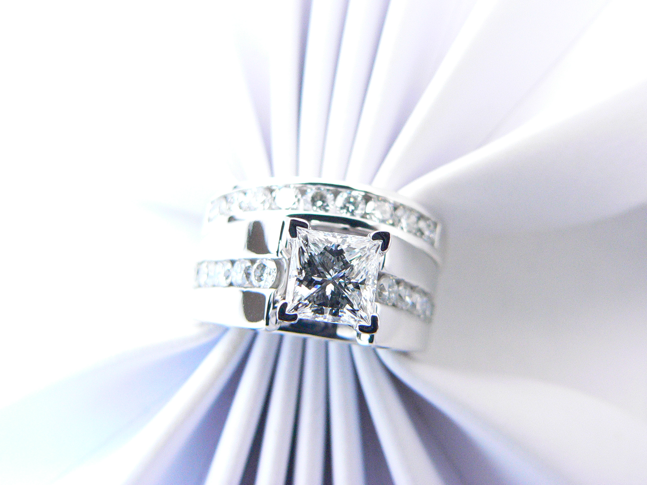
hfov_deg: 21.8
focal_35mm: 90
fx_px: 1682
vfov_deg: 16.4
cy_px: 242
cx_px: 324
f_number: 4
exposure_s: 1/30
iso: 400
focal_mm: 15
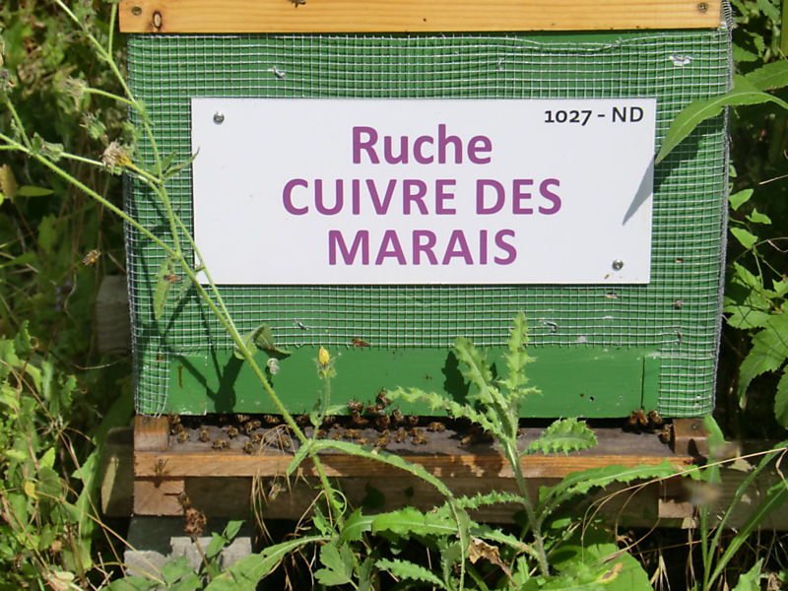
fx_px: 3824
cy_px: 296
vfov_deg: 8.8
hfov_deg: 11.8
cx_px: 394
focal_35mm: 168
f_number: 4.8
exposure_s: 1/800
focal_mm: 30.1
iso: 64
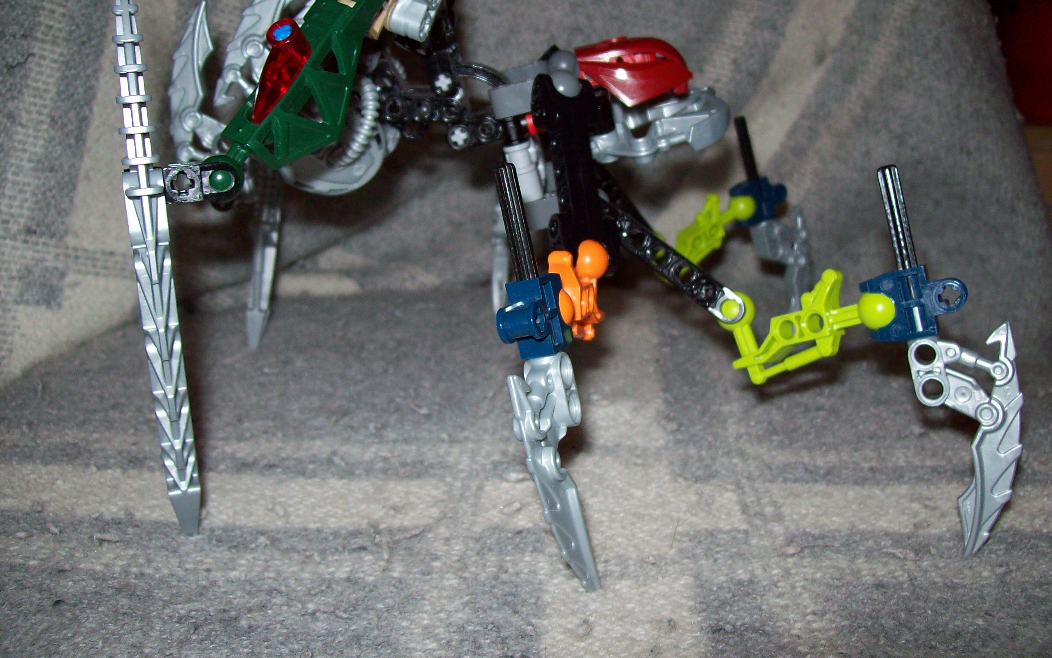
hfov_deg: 50.4
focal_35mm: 39
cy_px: 300
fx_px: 1118
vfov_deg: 32.8
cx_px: 534
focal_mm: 6
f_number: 2.7
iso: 80
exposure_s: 1/64
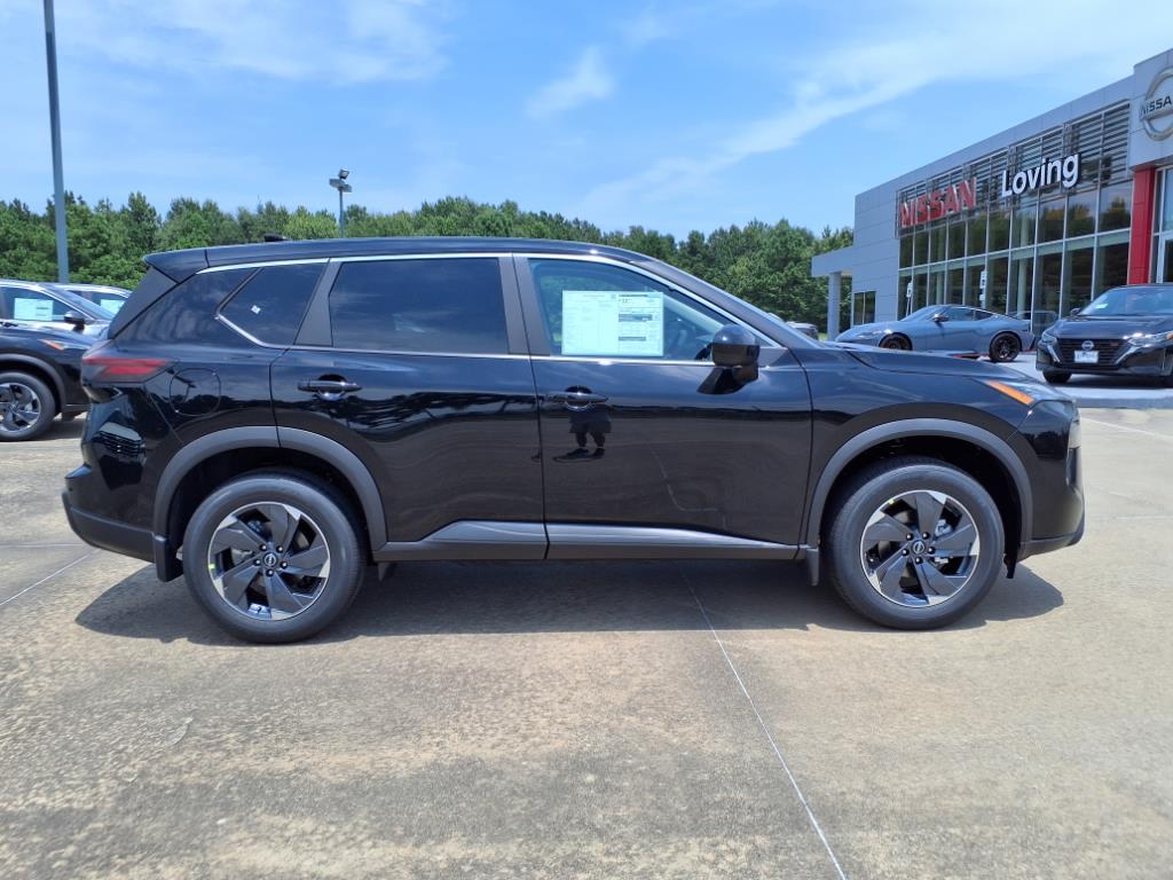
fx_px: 915
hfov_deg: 65.3
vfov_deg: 51.4
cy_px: 440
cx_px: 586
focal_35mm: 27
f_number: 1.9
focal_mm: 3.58
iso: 40
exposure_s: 1/1667
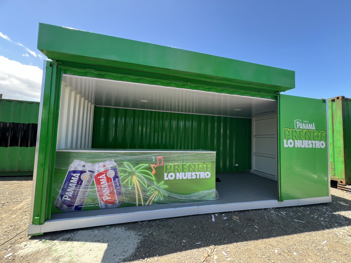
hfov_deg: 106.2
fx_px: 132
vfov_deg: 89.9
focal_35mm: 13
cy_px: 132
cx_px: 176
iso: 32
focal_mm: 1.57
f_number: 1.8
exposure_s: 1/207
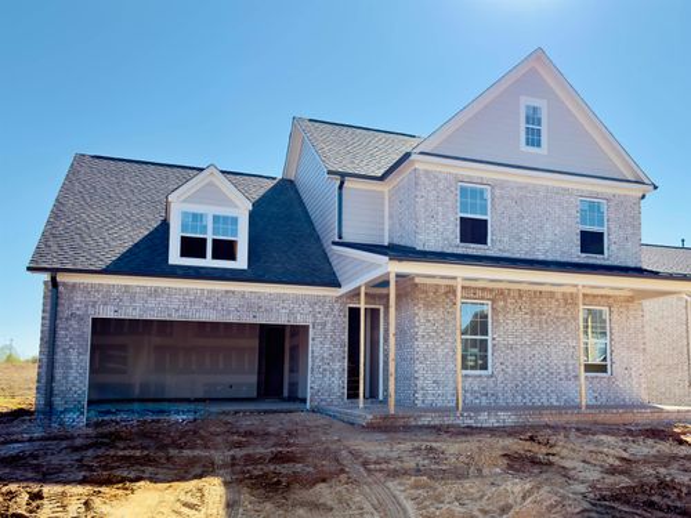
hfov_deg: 71.6
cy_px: 259
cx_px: 346
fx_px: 479
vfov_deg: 56.8
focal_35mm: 24
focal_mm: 6.76
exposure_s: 1/4098
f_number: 1.78
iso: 64
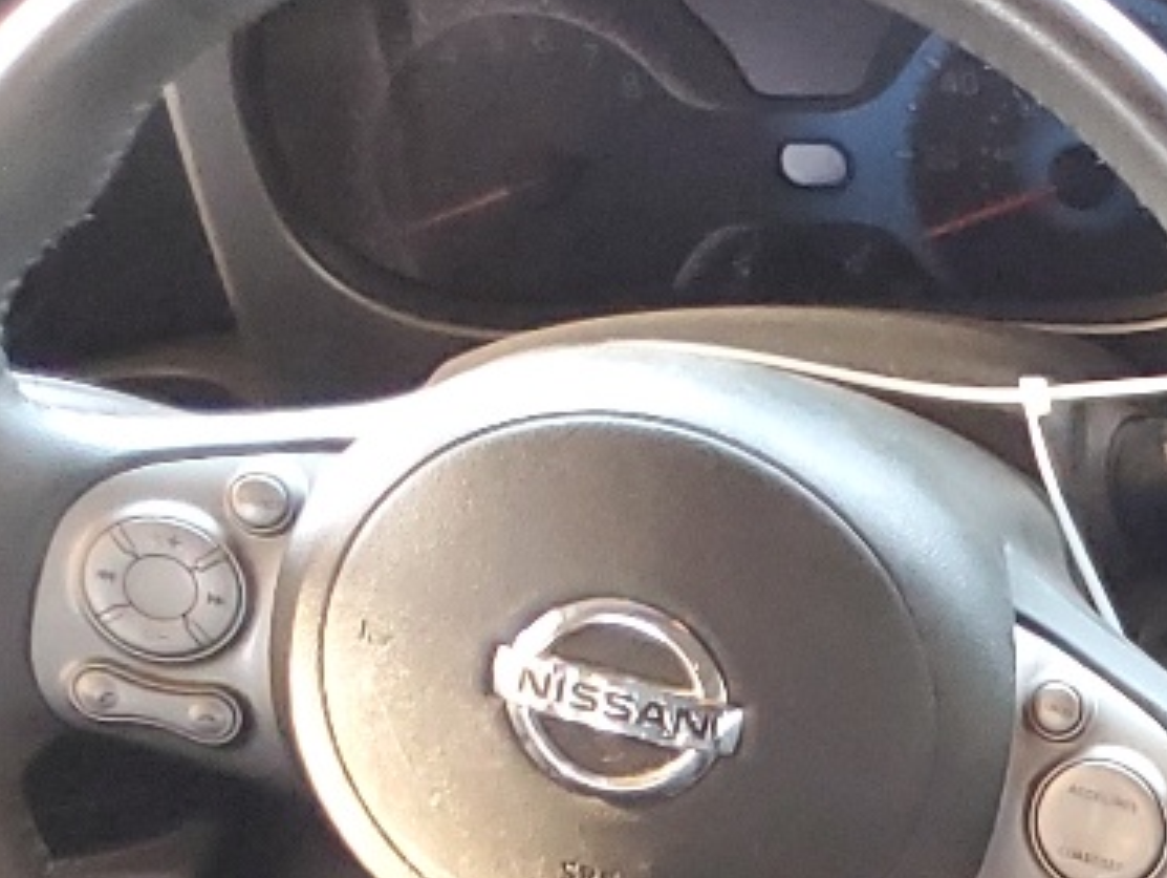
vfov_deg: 12.4
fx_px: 3779
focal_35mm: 112
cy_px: 1460
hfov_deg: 14.8
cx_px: 2240
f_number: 1.5
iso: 337
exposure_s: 1/60.2
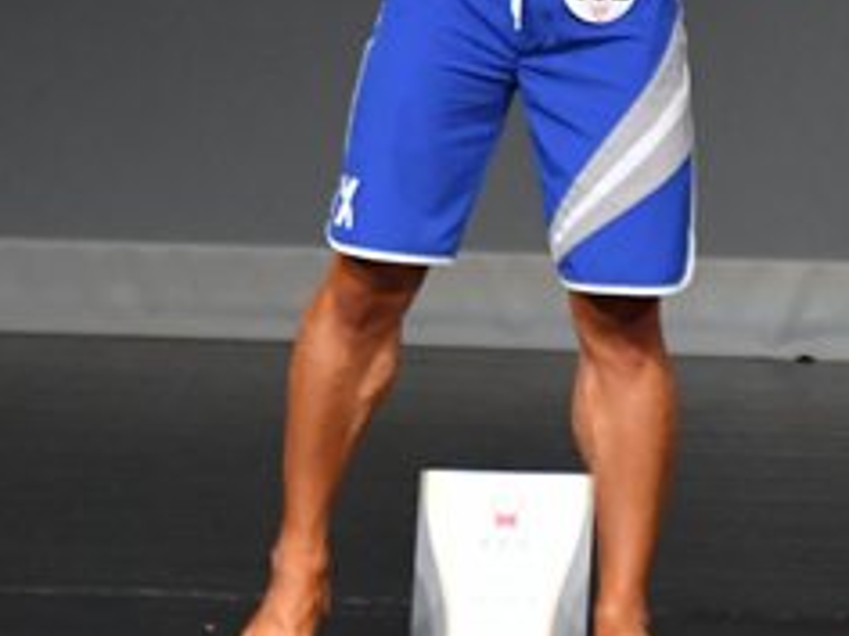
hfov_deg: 1.8
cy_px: 29
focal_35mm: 1091
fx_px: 26758
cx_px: 844
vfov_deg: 1.4
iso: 5000
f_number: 5.6
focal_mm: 230
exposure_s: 1/400
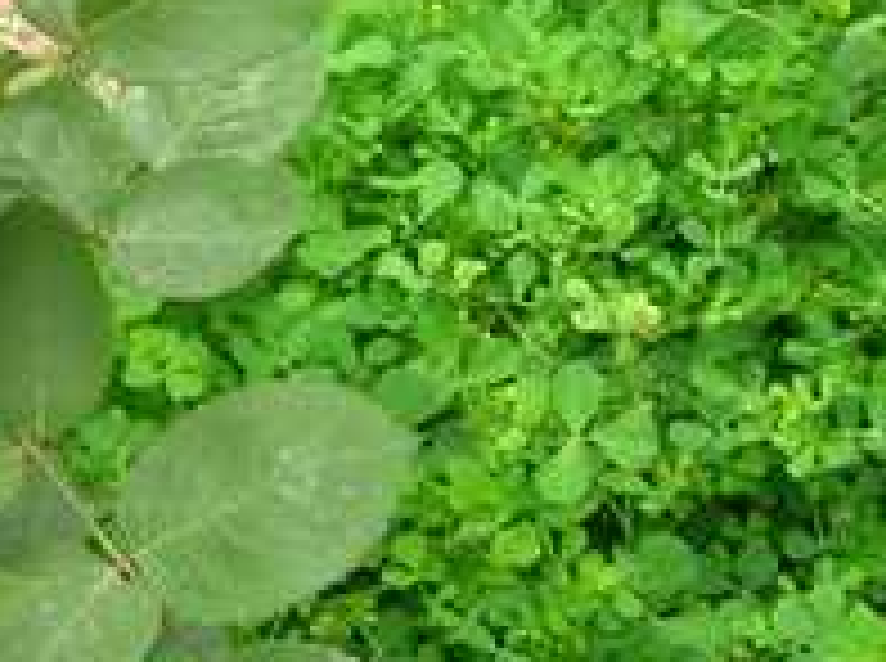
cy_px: 194
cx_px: -58
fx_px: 1891
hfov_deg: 24.8
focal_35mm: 74
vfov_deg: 19.7
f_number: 4.9
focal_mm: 5.7
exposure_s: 1/36.1
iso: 50
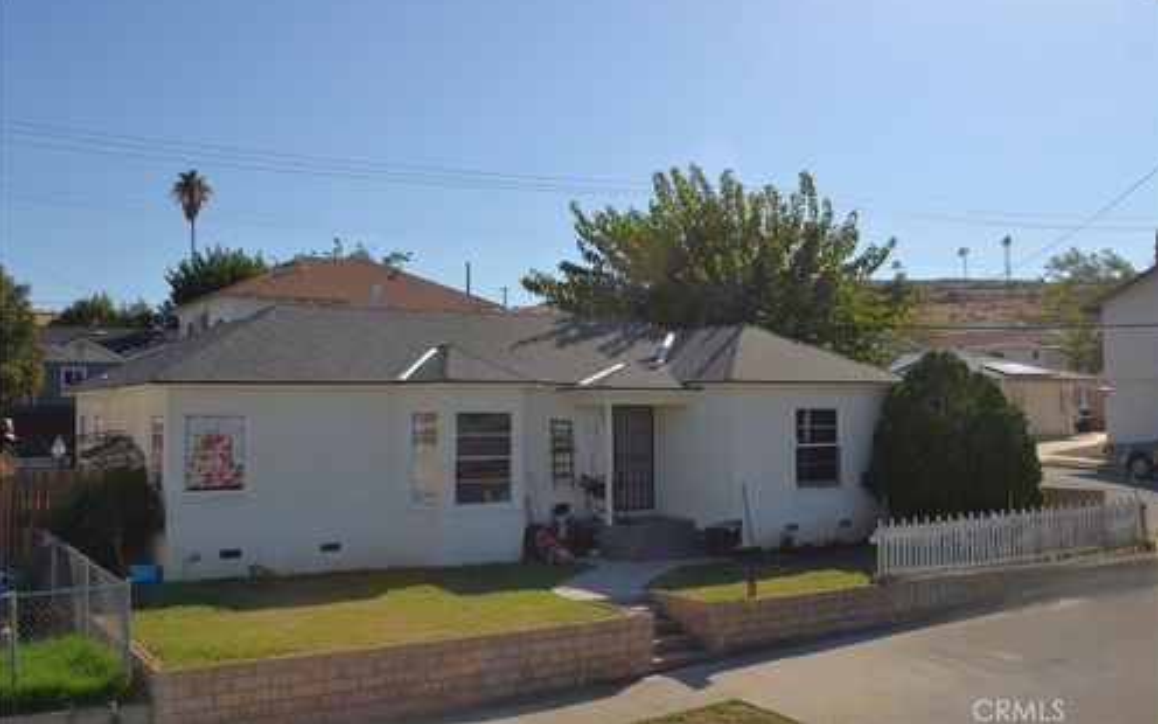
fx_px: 1168
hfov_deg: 52.7
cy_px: 337
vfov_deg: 34.4
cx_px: 579
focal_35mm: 37
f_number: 11
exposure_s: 1/200
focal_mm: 24
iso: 100
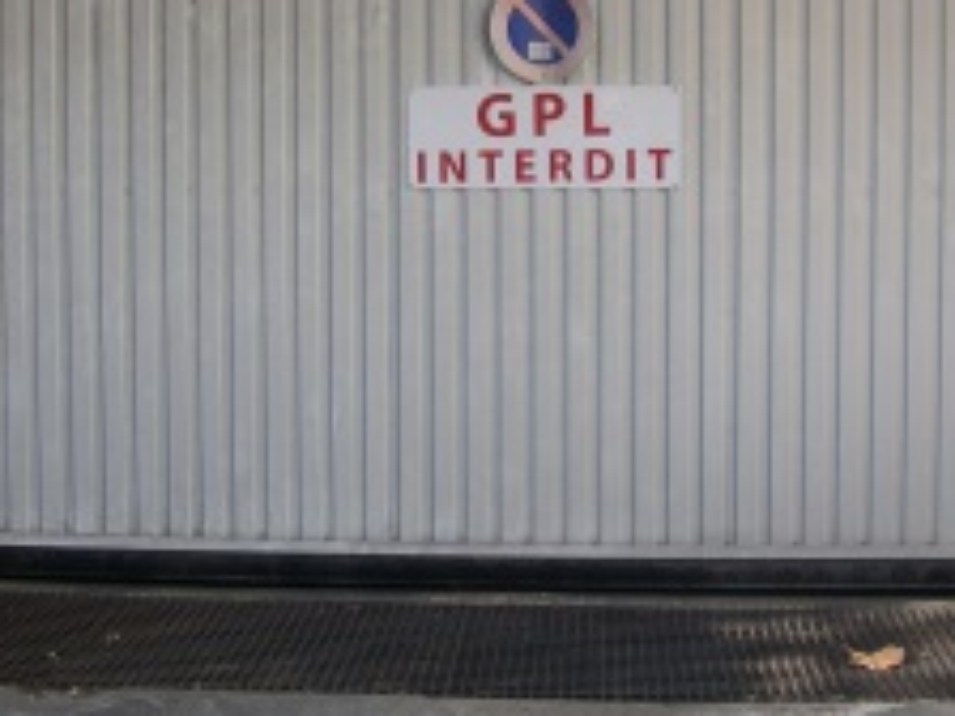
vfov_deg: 21.5
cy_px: 192
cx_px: 465
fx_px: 1876
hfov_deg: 28.6
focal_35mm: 68
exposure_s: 1/330
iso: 100
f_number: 2.8
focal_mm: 8
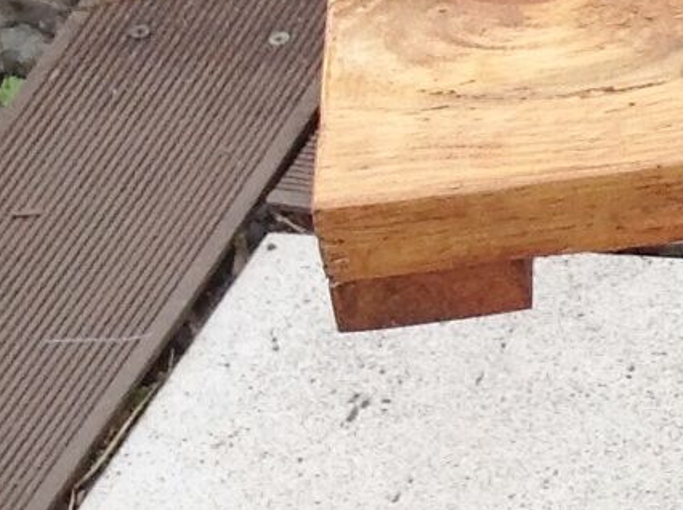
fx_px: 4196
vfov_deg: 6.9
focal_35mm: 213
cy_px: 146
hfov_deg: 8.3
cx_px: 1773
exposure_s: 1/174
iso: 50
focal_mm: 4.28
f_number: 2.4
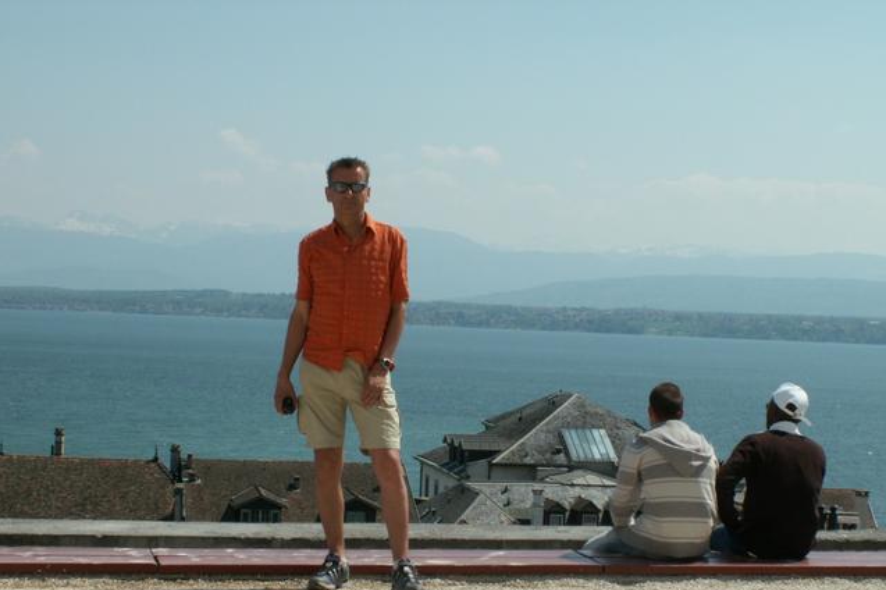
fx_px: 1697
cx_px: 444
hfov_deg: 29.3
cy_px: 333
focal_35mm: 69
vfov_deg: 19.7
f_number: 8
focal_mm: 11
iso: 50
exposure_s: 1/250
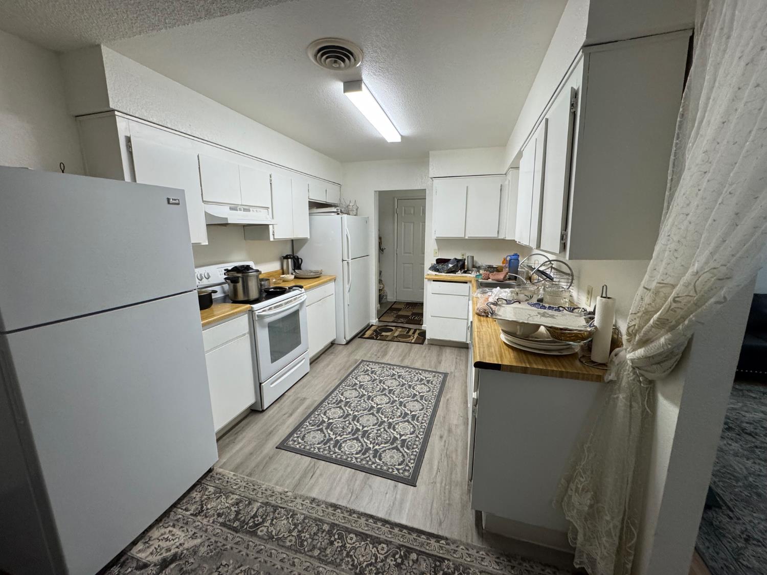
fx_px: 310
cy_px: 288
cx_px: 384
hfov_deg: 102.1
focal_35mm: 14
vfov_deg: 85.7
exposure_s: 1/120
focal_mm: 2.22
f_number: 2.2
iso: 250
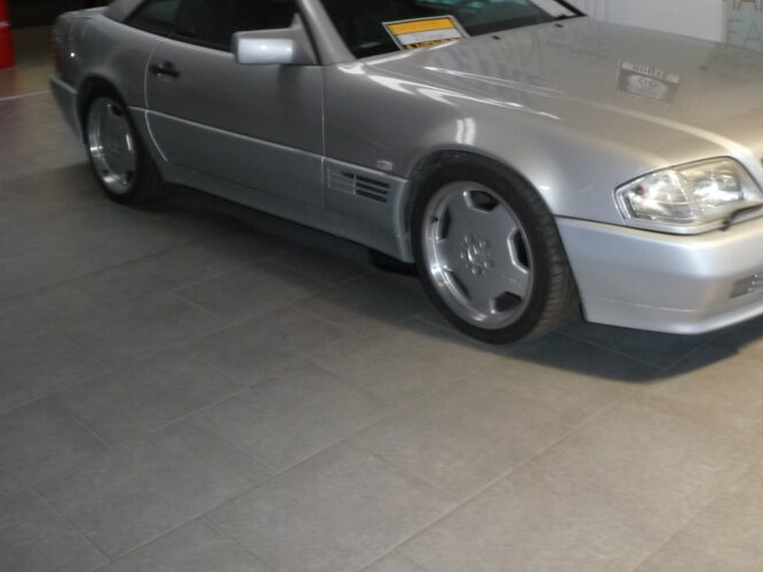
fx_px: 948
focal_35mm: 43
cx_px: 468
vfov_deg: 32.9
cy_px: 135
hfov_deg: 43.6
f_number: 3.3
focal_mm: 4.7
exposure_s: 1/30
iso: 250
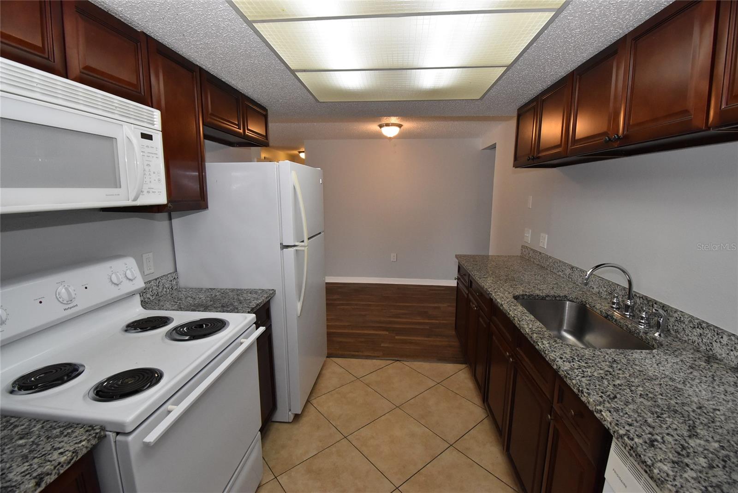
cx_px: 369
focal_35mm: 15
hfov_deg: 100.4
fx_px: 308
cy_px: 246
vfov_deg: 77.4
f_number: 8
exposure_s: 1/100
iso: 1600
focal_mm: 10
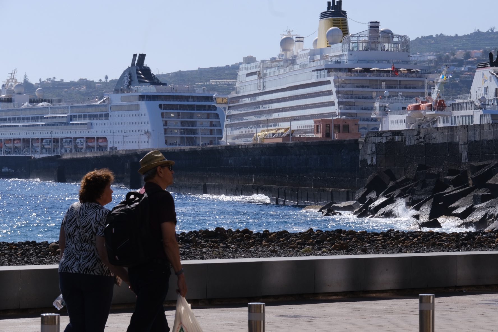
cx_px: 249
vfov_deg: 7.9
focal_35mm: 173
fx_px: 2393
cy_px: 166
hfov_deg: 11.9
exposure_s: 1/250
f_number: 14
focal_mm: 115
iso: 250
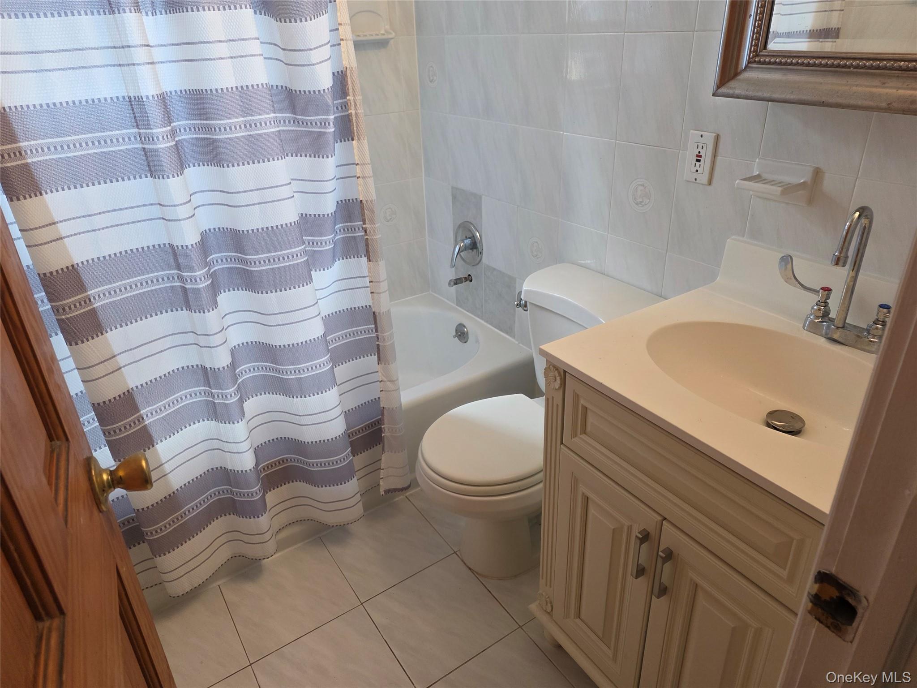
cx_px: 458
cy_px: 344
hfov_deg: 73.9
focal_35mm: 23
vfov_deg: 58.9
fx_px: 609
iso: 250
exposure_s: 1/120
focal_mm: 6.25
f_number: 1.7
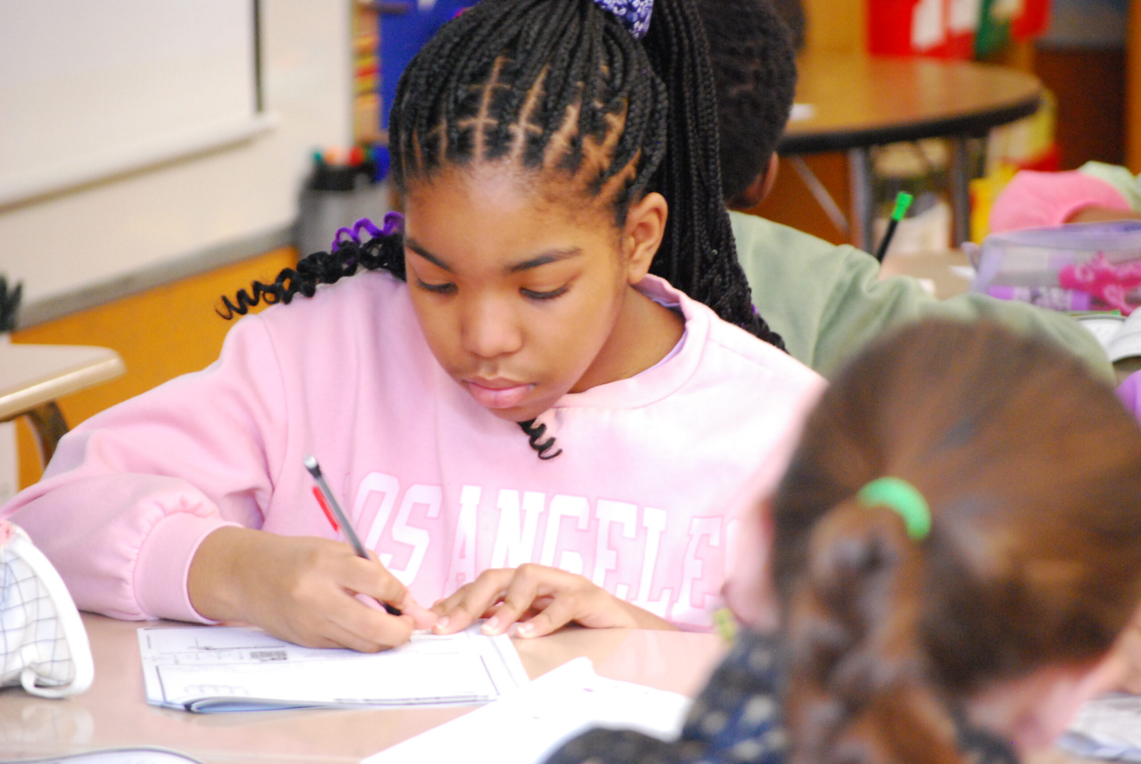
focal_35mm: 183
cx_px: 570
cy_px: 382
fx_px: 5807
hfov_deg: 11.2
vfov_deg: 7.5
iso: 1600
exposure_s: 1/15
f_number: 5
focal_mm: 122
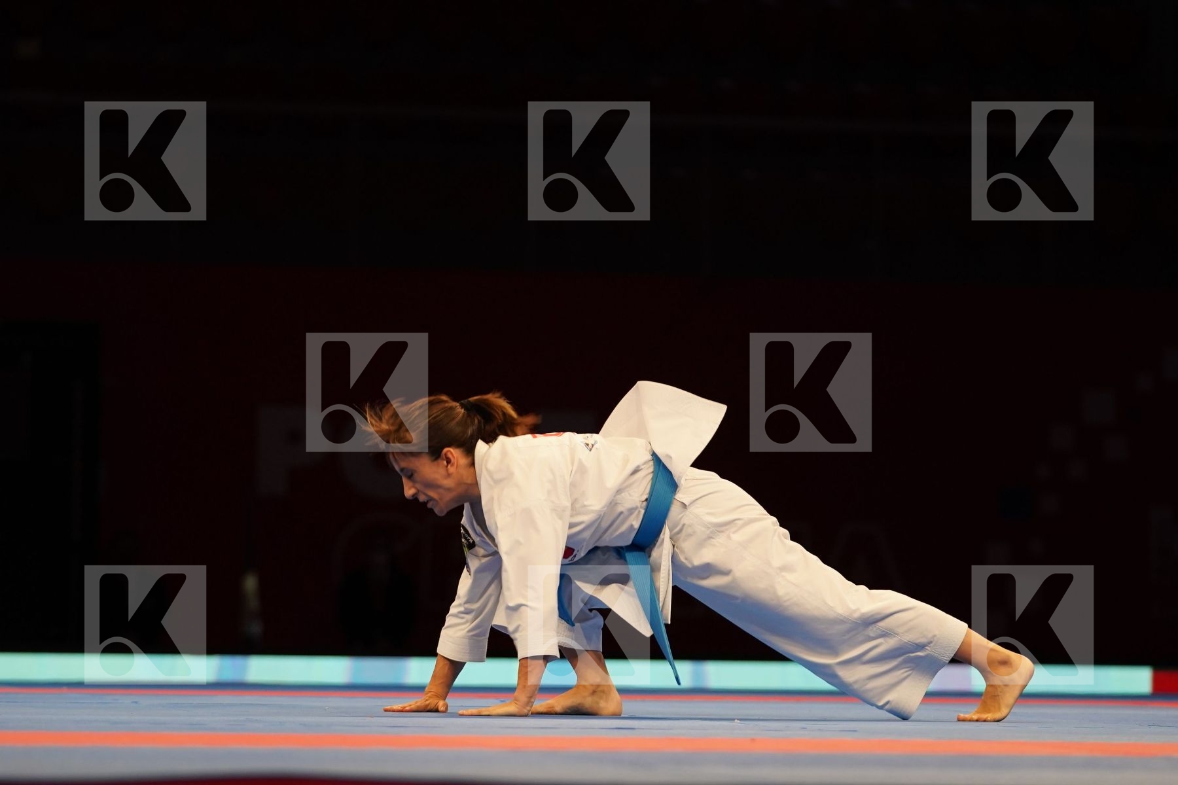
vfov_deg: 8.4
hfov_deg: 12.6
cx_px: 589
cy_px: 392
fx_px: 5333
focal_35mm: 163
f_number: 2.8
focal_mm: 109
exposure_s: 1/500
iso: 1000
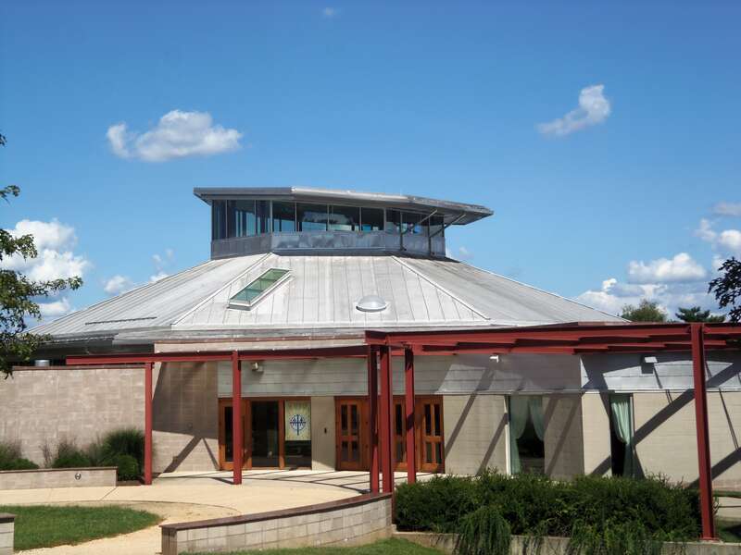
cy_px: 278
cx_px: 370
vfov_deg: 23.7
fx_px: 1327
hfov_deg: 31.2
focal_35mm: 62
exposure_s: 1/60
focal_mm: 10.9
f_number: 13.2
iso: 64
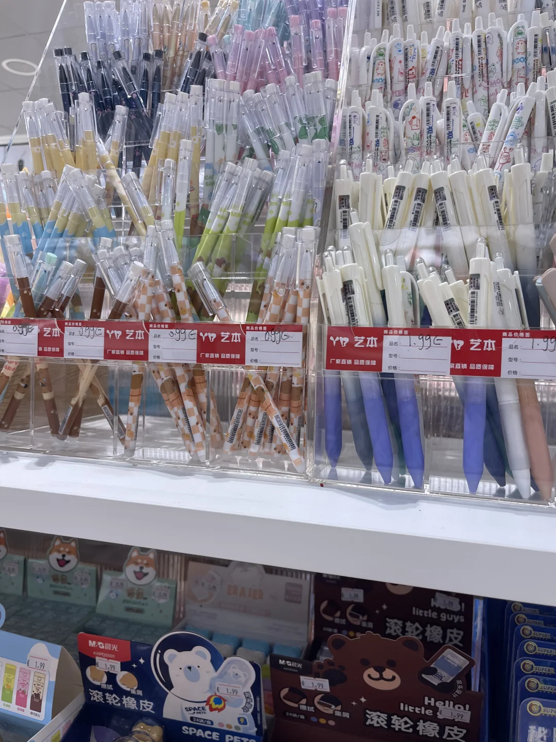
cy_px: 371
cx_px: 278
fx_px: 535
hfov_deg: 54.9
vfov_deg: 69.4
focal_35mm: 25
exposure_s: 1/100
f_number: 1.6
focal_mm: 5.1
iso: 125
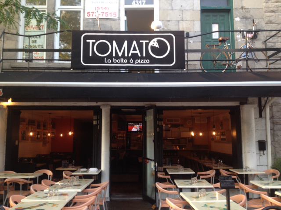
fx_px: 284
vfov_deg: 40.7
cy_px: 105
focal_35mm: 35
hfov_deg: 52.6
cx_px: 140
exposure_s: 1/30
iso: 50
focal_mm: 4.28
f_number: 2.4
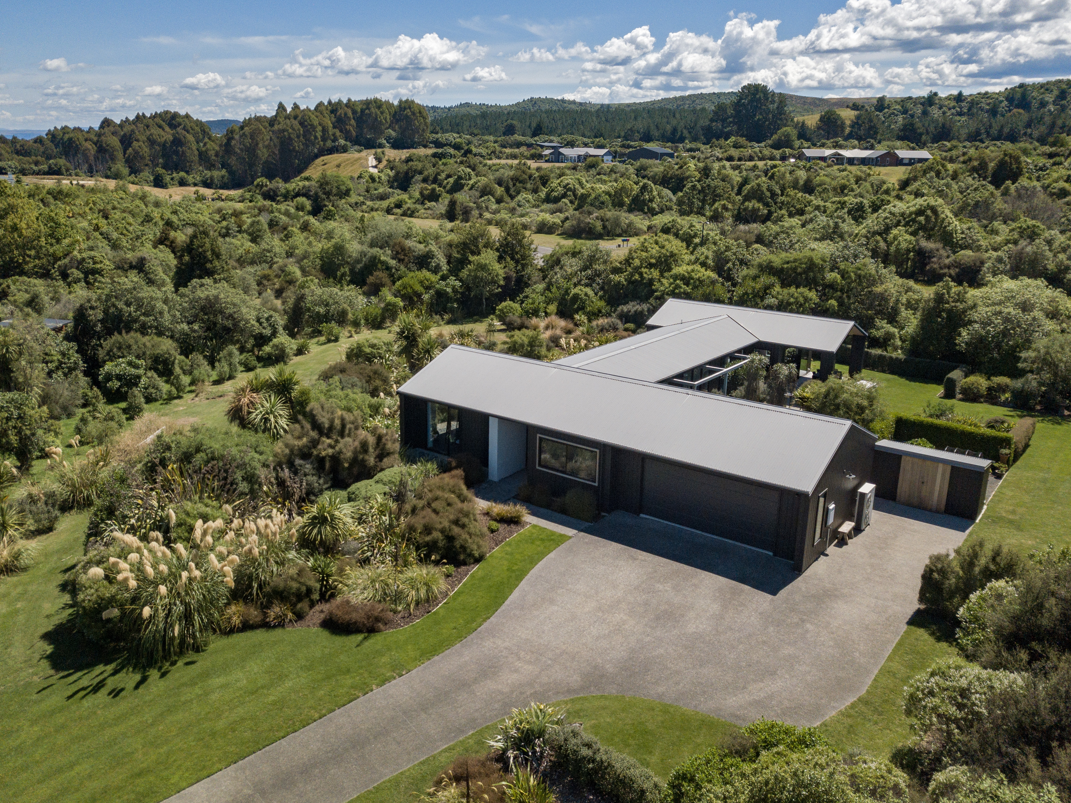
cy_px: 397
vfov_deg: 49.7
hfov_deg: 63.4
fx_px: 866
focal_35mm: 28
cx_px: 507
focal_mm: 4.73
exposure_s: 1/4000
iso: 100
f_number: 2.2
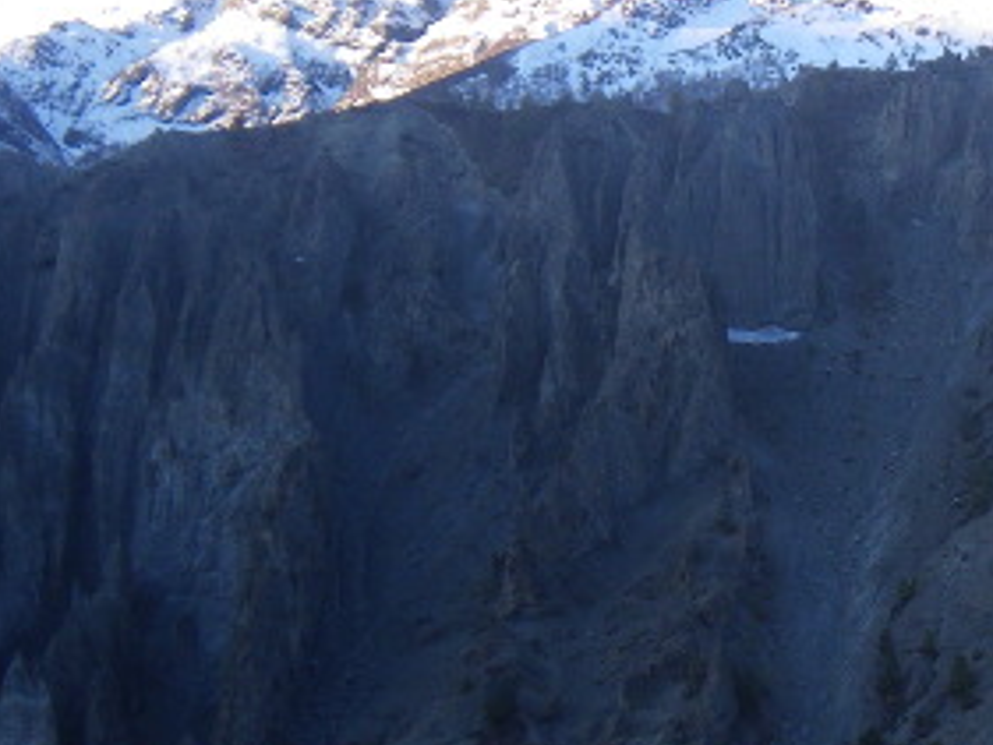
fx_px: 2439
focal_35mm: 85
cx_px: 977
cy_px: 318
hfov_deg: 22.2
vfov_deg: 17.4
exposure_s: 1/80
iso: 50
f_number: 3.5
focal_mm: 5
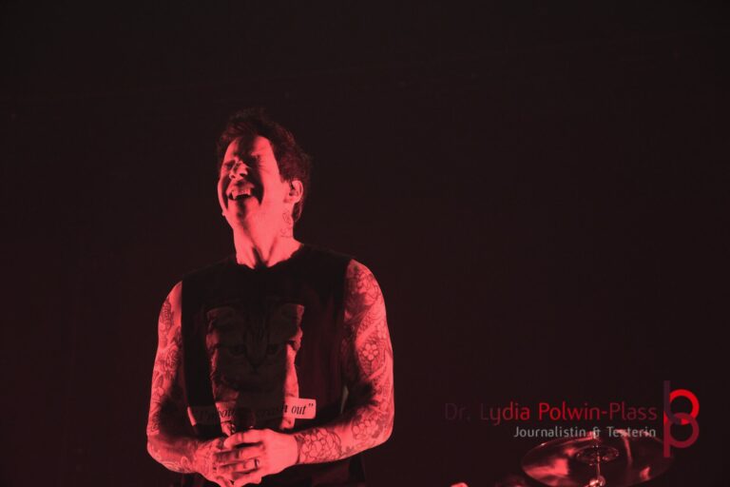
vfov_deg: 16.6
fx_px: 1673
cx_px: 365
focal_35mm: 82
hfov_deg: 24.6
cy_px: 244
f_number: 4.5
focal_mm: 55
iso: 640
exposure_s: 1/160
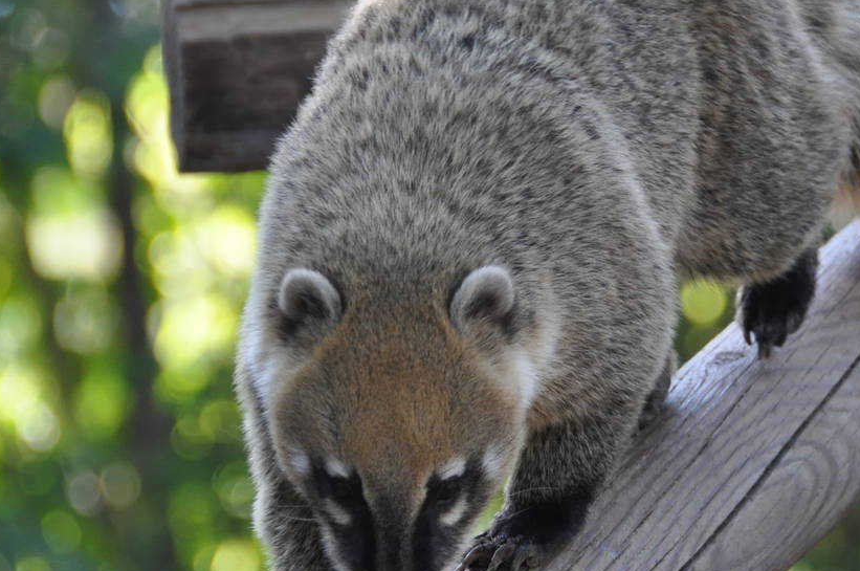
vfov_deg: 2.3
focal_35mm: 585
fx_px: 13956
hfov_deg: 3.5
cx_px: 646
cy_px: 270
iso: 1000
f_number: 5.6
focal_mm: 200
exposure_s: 1/320
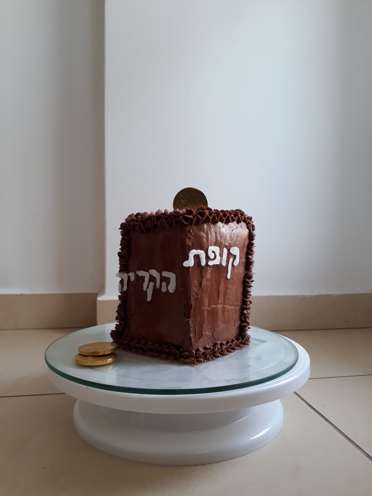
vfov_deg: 65.3
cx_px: 186
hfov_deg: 51.4
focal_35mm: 27
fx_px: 387
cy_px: 248
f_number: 1.9
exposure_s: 1/33
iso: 50
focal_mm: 3.6
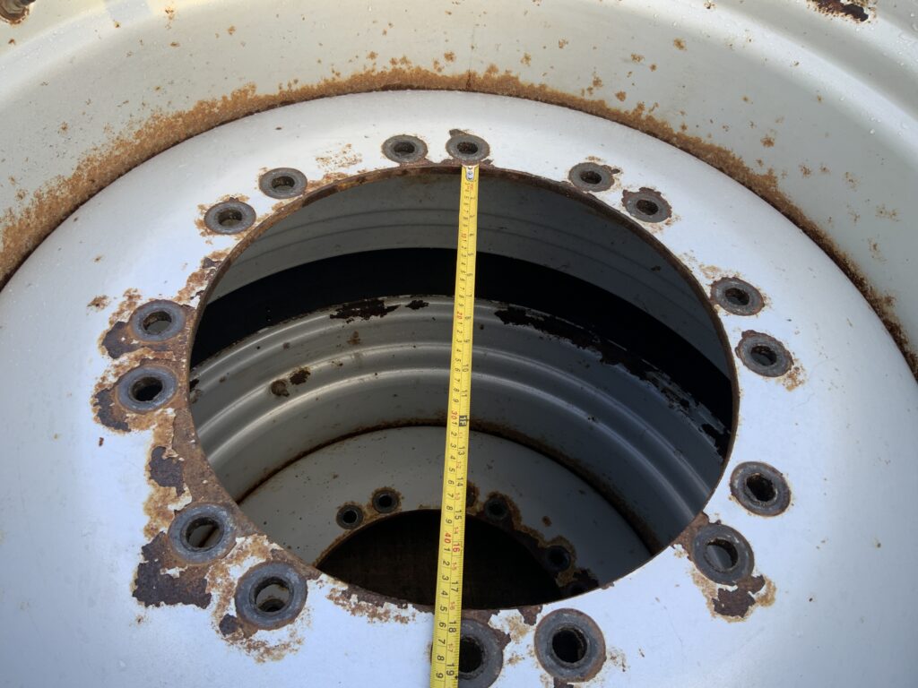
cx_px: 459
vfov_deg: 48.2
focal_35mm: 29
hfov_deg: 61.7
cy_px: 344
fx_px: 769
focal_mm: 3
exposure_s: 1/122
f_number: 1.8
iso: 20
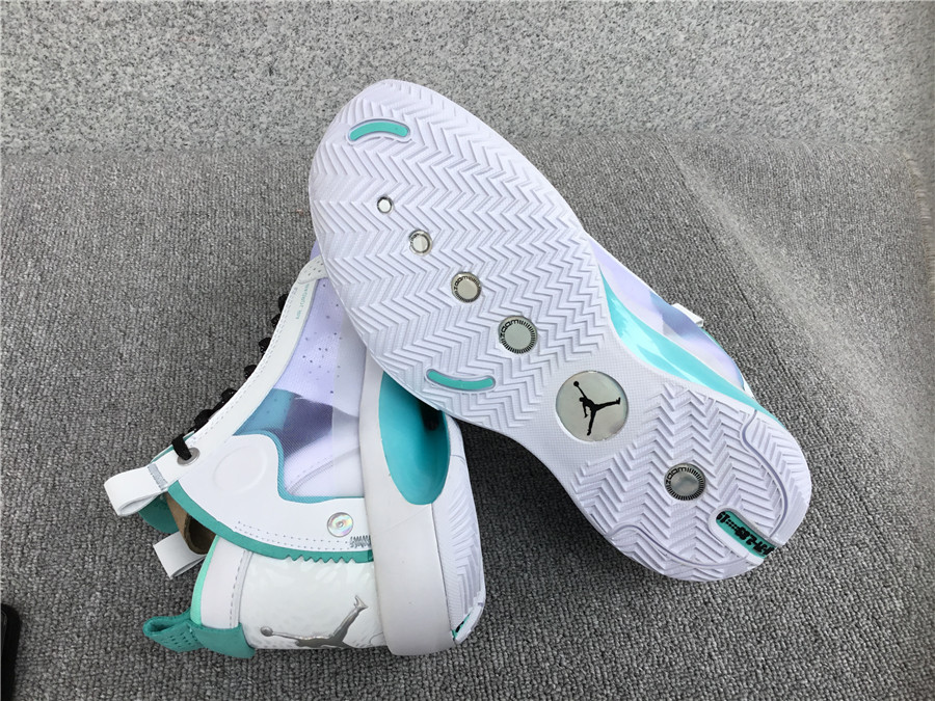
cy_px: 350
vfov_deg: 45.4
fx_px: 837
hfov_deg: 58.4
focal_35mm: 31
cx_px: 468
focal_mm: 3.3
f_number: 2.4
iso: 25
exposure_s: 1/120
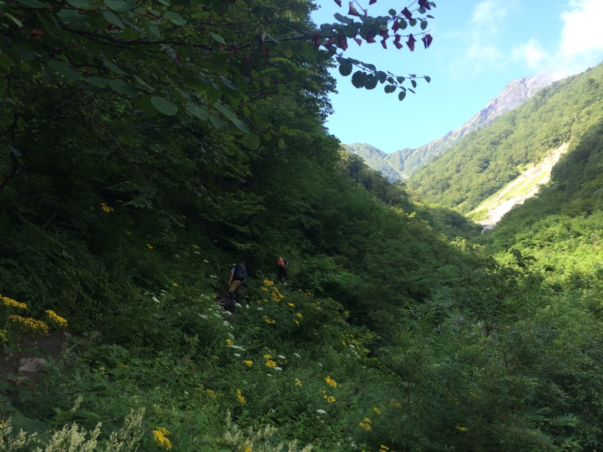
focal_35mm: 29
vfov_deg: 48.2
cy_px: 226
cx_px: 302
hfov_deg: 61.7
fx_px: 505
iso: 32
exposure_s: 1/304
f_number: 2.2
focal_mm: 4.15
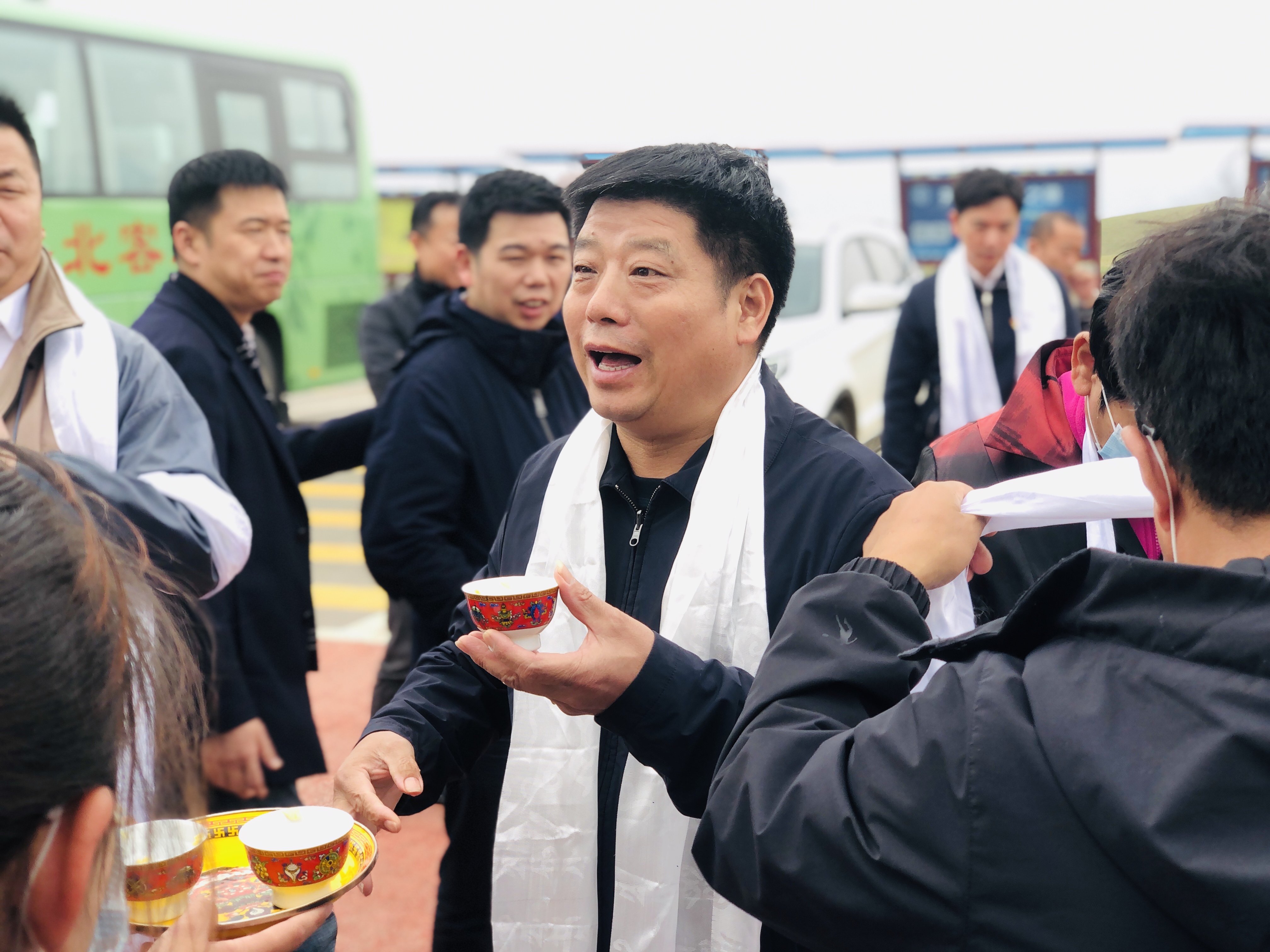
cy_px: 476
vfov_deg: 28.0
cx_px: 635
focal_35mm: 52
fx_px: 1908
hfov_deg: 36.8
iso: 16
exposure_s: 1/120
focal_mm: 6
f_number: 2.4
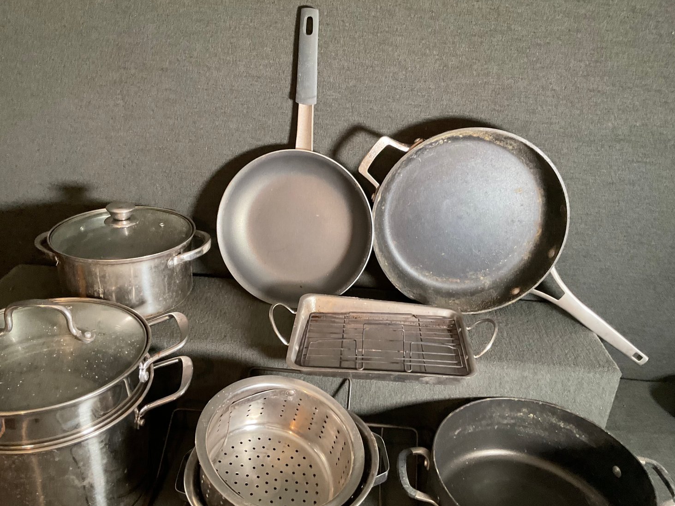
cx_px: 342
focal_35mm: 30
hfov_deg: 60.0
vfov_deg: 46.8
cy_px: 250
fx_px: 585
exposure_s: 1/60
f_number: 1.8
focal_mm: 3
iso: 250
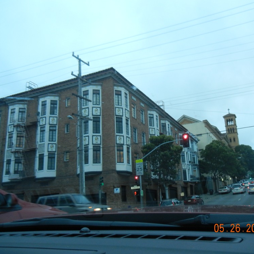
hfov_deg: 45.9
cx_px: 148
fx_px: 299
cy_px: 126
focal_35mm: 36
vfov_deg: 46.0
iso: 400
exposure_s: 1/41.3
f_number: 3.5
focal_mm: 5.4
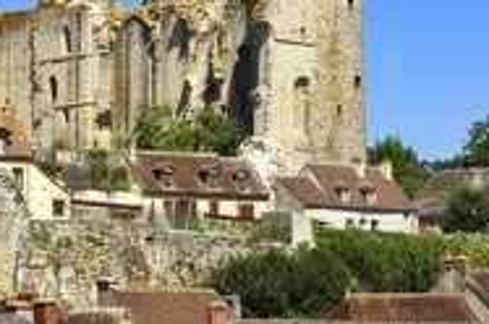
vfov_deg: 8.4
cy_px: 157
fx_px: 2197
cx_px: 73
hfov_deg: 12.6
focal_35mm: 162
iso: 200
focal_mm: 72
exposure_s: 1/250
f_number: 13
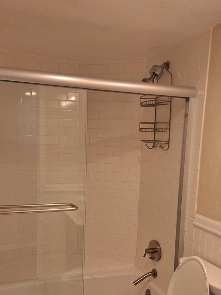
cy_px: 183
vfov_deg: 52.1
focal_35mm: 35
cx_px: 117
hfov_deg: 40.7
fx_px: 298
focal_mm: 5.54
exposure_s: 1/40
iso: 100
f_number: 1.8
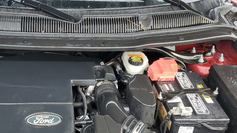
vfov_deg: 24.3
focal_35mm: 49
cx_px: 63
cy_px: 41
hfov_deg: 41.0
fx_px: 308
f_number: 1.5
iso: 50
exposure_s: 1/244
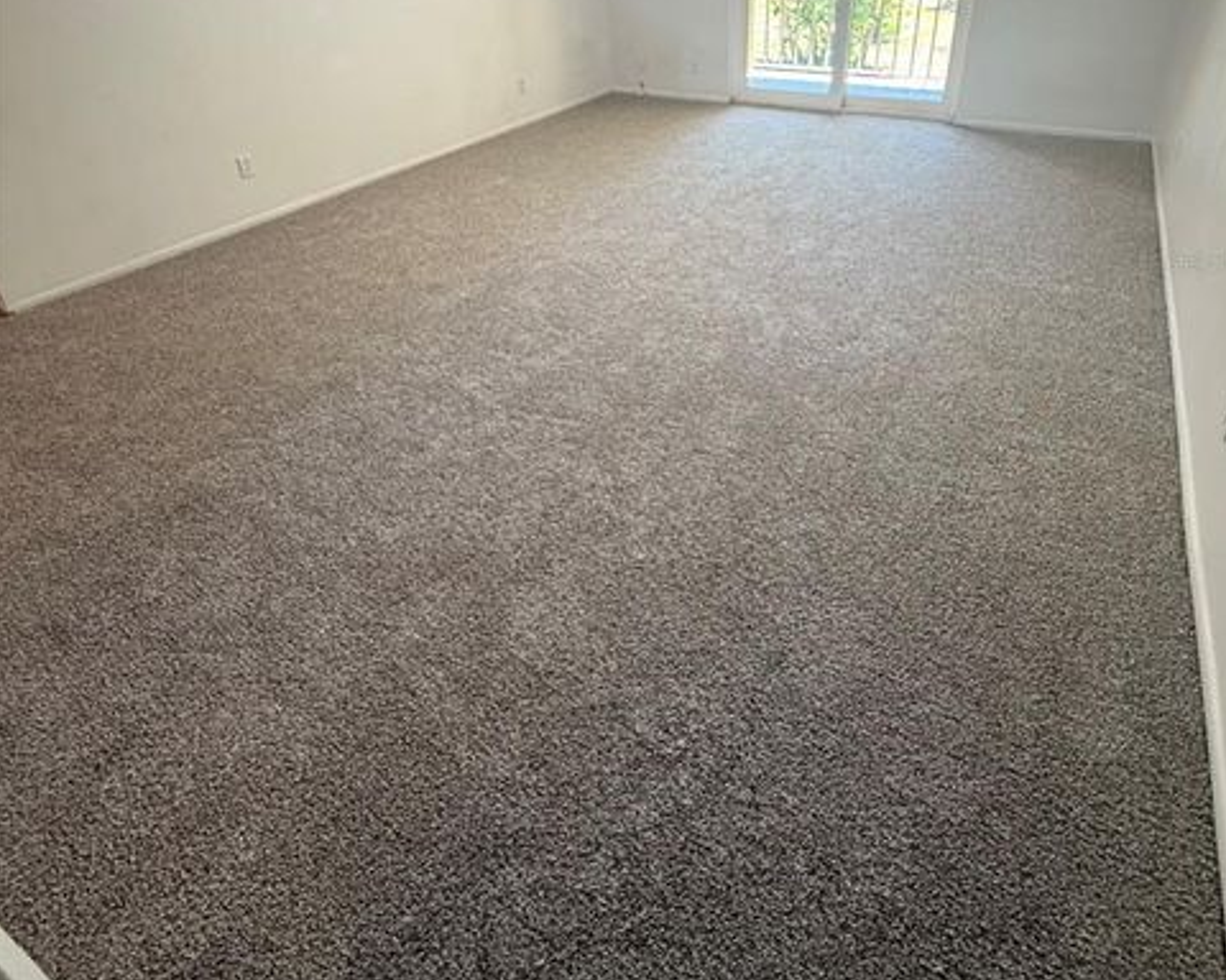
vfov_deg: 67.0
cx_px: 628
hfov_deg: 83.3
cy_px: 262
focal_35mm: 19
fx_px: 689
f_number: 2.2
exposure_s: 1/60
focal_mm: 2.22
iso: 320
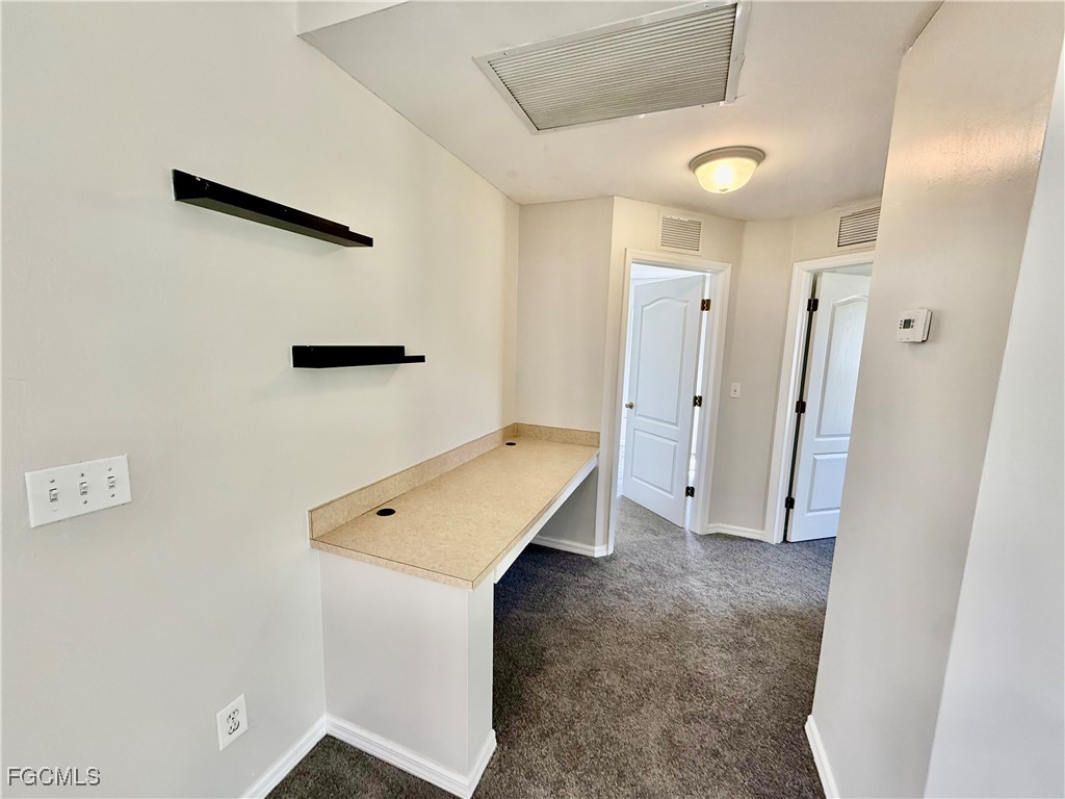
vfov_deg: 85.7
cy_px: 400
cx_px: 532
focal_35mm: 14
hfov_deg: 102.1
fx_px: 431
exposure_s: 1/120
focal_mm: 2.22
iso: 200
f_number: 2.2
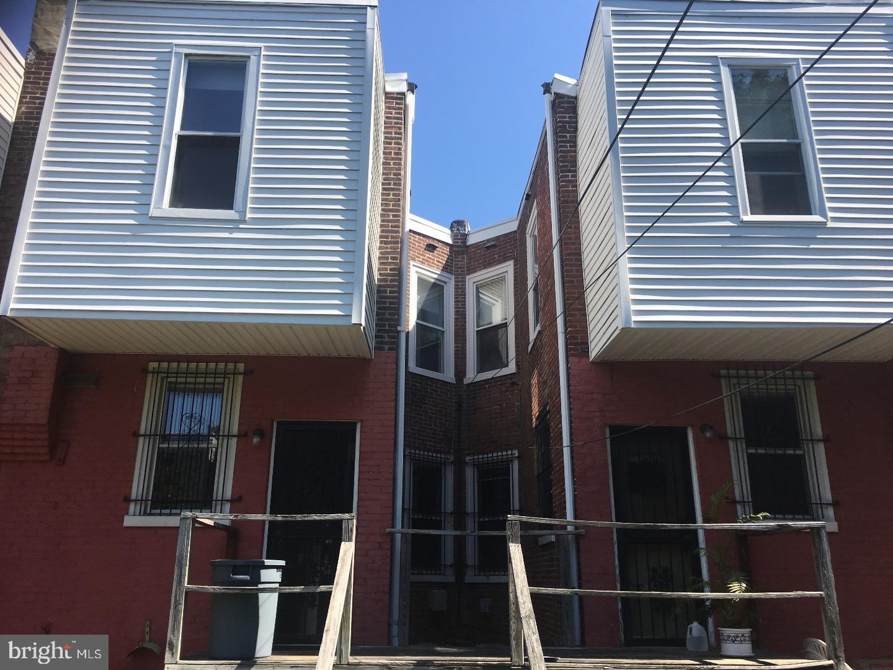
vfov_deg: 48.2
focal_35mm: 29
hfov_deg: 61.7
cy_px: 335
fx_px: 748
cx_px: 446
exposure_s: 1/874
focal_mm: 4.15
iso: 25
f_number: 2.2
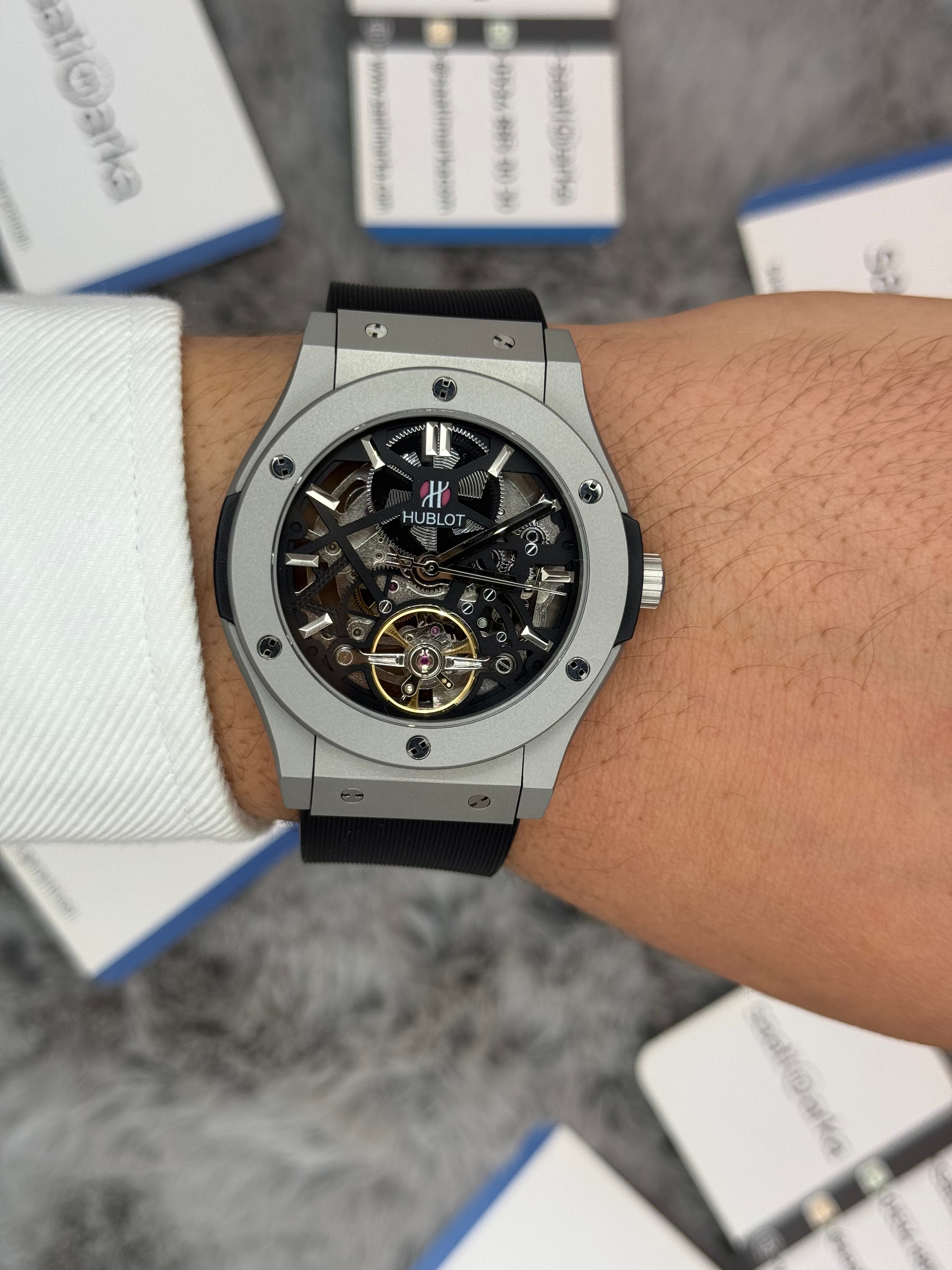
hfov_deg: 30.3
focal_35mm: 48
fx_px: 1760
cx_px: 476
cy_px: 635
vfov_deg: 39.7
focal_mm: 6.76
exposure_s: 1/693
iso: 64
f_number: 1.78
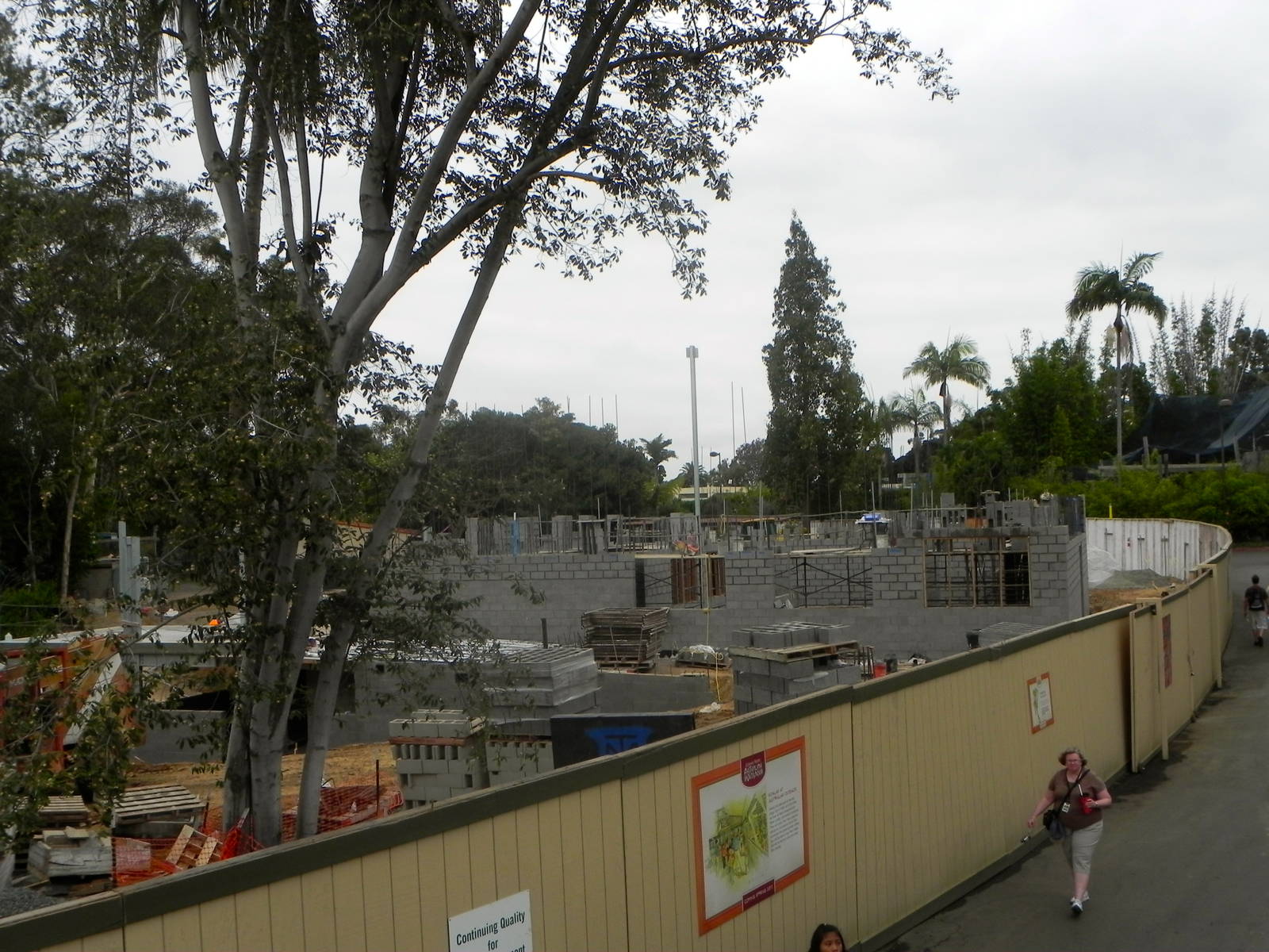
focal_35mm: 37
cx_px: 634
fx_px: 1356
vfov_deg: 38.7
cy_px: 476
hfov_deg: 50.1
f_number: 6.3
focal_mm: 6.6
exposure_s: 1/370
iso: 160
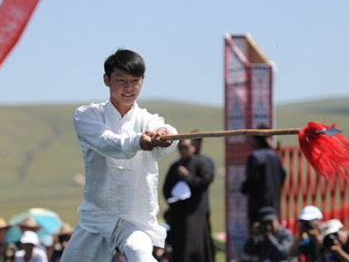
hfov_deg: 9.3
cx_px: 93
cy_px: 177
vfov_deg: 7.0
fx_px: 2140
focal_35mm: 212
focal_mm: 116
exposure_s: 1/5000
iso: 320
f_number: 2.8
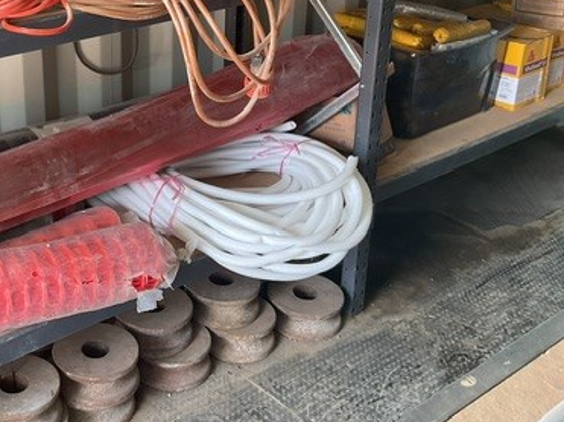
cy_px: 109
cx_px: 87
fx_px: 814
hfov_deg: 36.4
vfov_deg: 28.7
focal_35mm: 50
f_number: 1.8
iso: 80
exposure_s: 1/60
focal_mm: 3
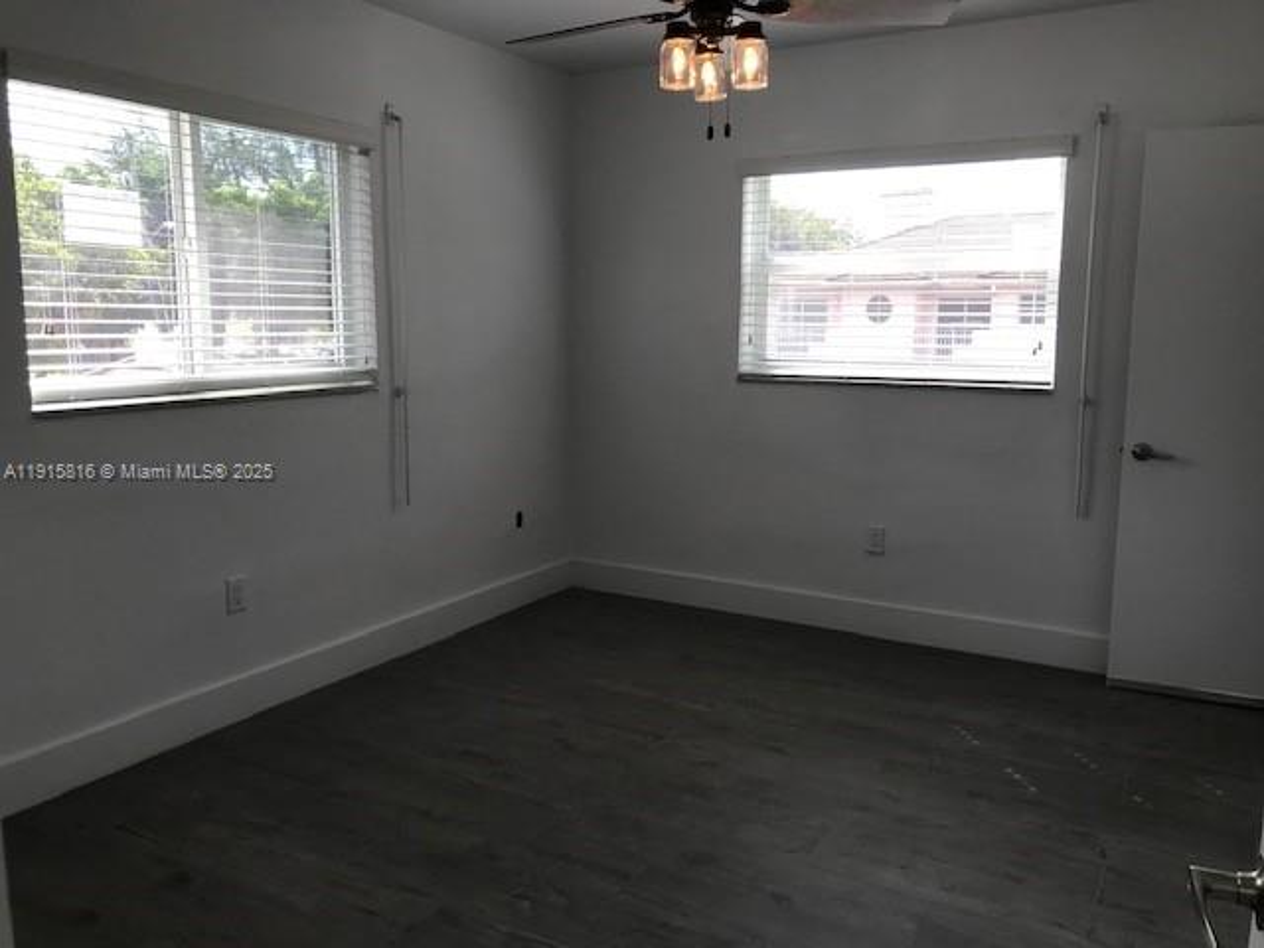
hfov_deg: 63.4
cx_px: 632
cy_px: 474
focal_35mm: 28
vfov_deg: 49.7
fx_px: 1022
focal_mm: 3.99
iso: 20
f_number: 1.8
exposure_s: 1/120
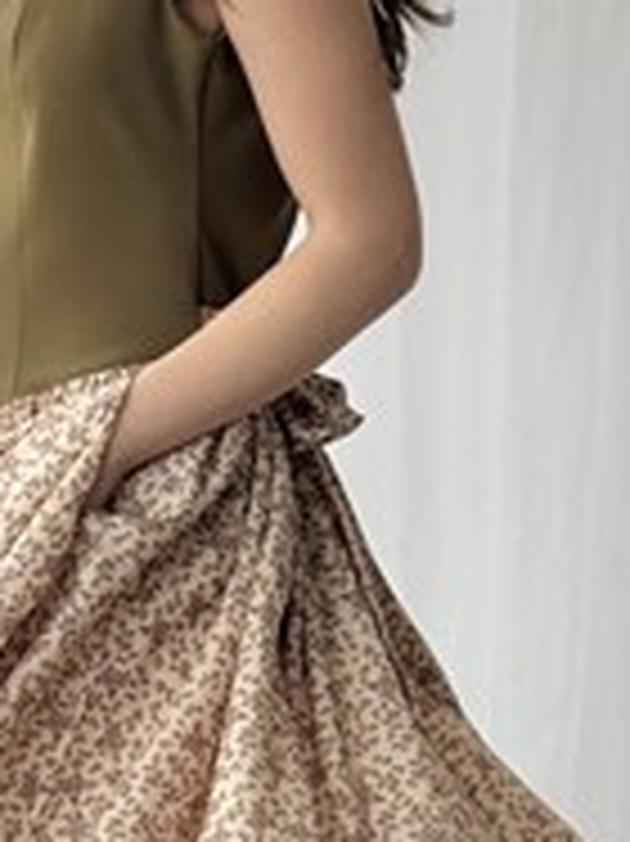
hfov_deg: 10.8
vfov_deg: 14.4
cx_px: 63
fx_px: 3328
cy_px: 407
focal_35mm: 137
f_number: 1.78
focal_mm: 6.76
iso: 64
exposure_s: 1/292
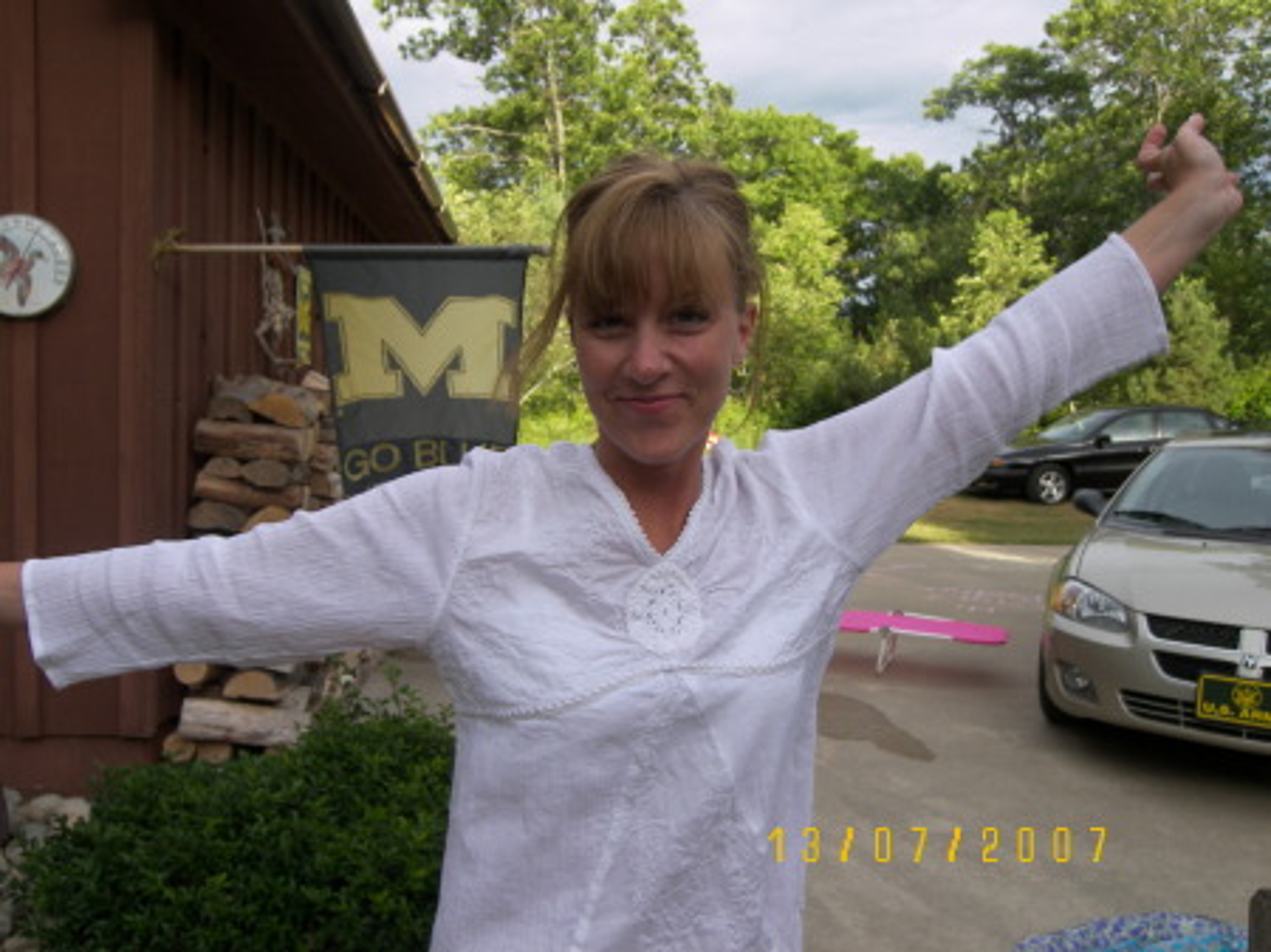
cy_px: 476
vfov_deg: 44.1
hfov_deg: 56.8
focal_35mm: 32
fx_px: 1174
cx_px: 636
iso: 50
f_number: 3.2
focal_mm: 6.7
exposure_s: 1/160
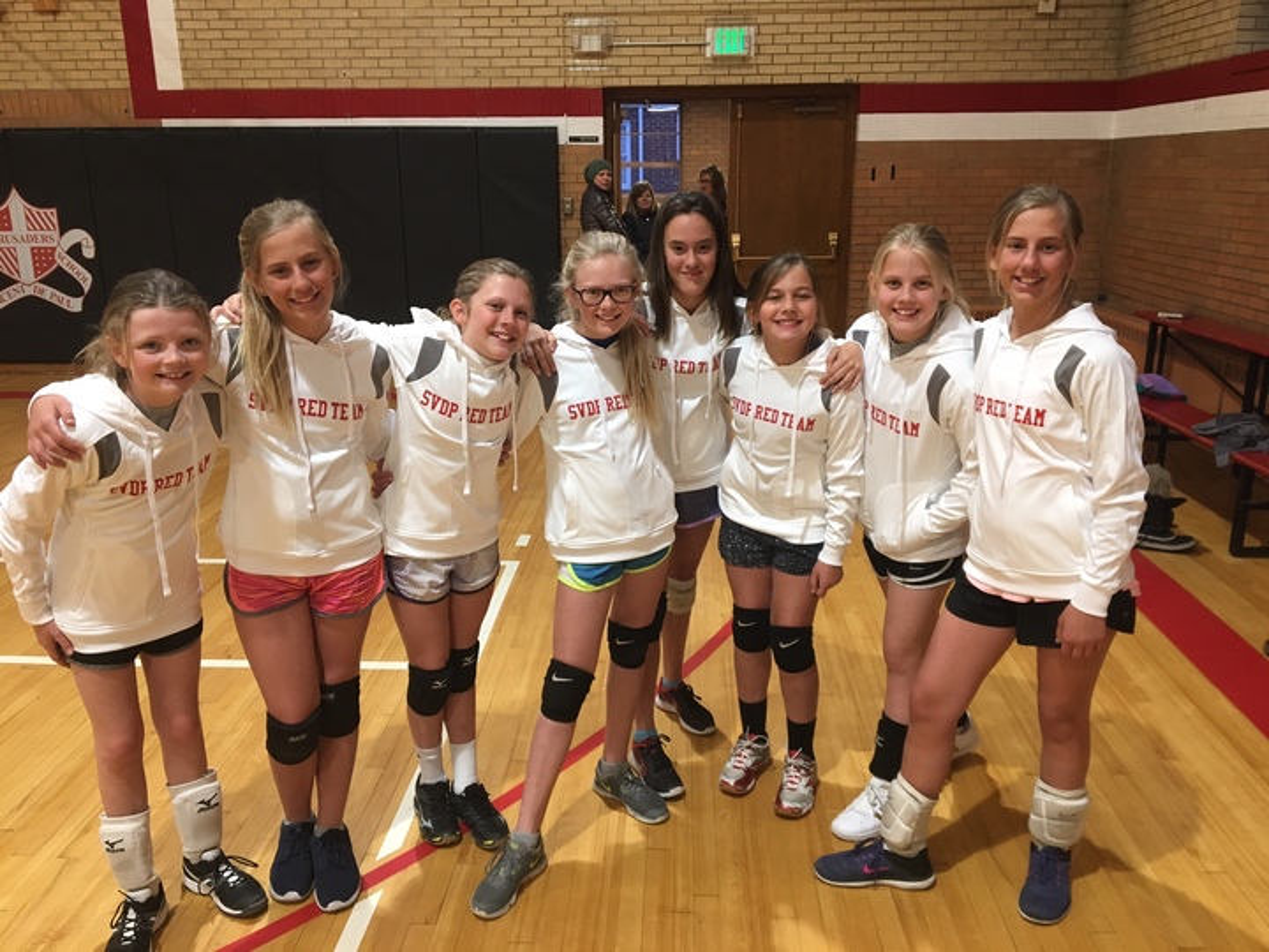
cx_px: 634
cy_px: 476
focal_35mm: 29
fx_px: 1063
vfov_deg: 48.2
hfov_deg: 61.7
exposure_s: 1/30
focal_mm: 4.15
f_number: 2.2
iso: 80
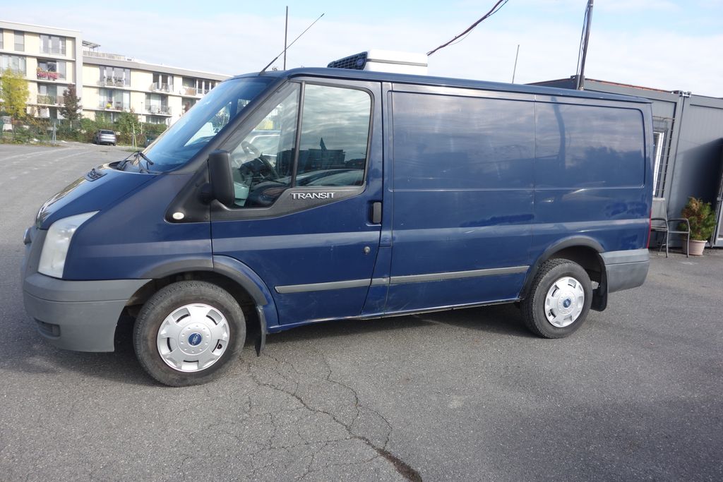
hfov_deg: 65.5
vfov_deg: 46.4
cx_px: 362
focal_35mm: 28
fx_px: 562
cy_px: 241
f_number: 5.6
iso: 125
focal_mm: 10.4
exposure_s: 1/160
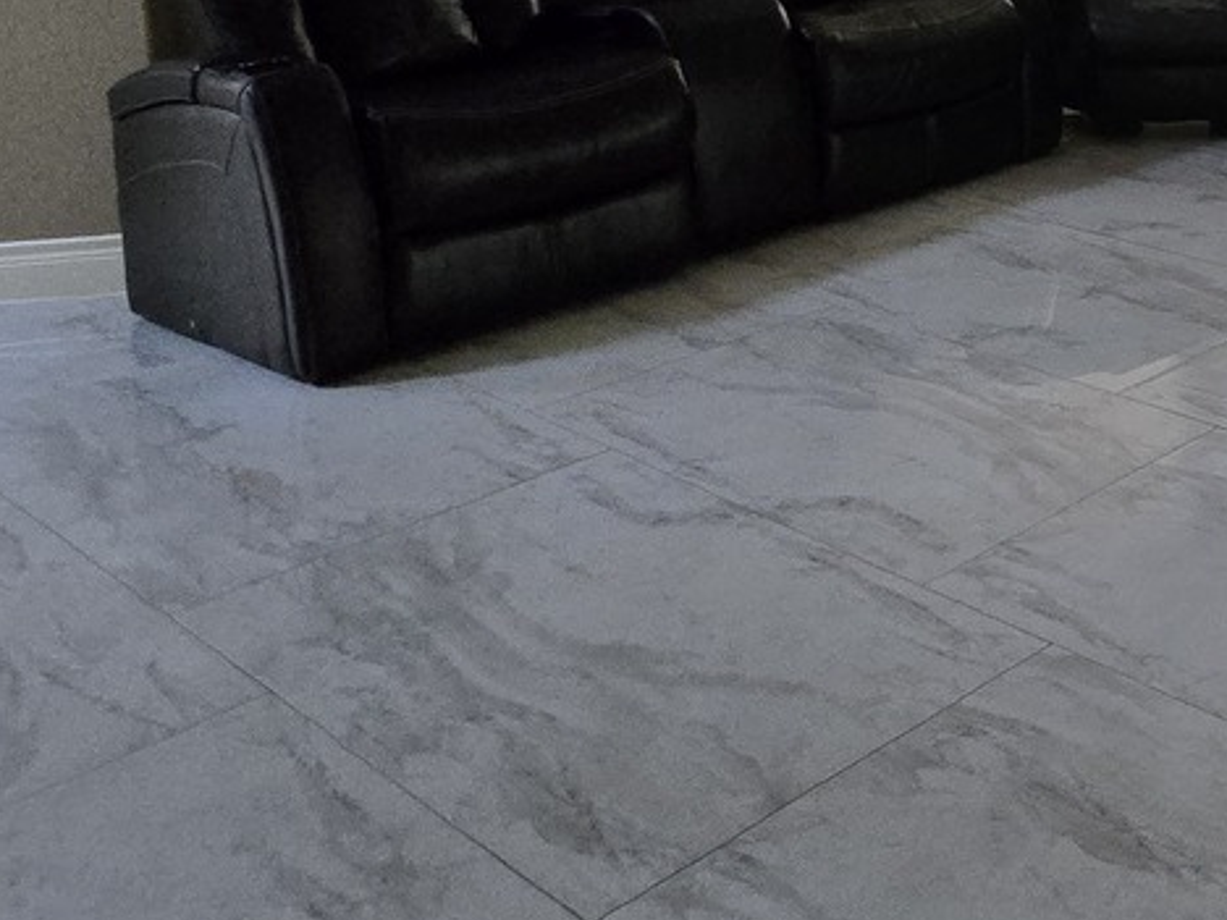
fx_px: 1418
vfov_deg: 30.5
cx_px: 1709
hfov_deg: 31.5
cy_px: -183
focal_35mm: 40
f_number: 2.2
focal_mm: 2.2
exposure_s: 1/60
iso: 1250
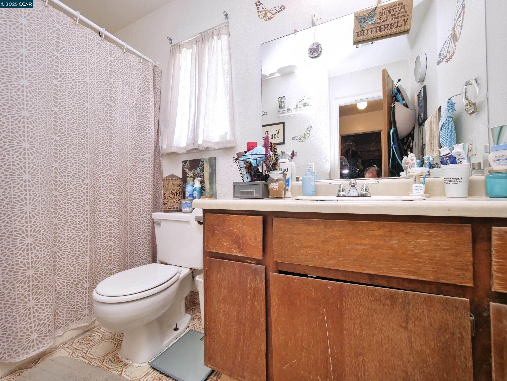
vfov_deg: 85.7
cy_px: 190
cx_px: 254
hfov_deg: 102.1
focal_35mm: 14
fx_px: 205
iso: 800
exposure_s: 1/160
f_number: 3.5
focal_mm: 7
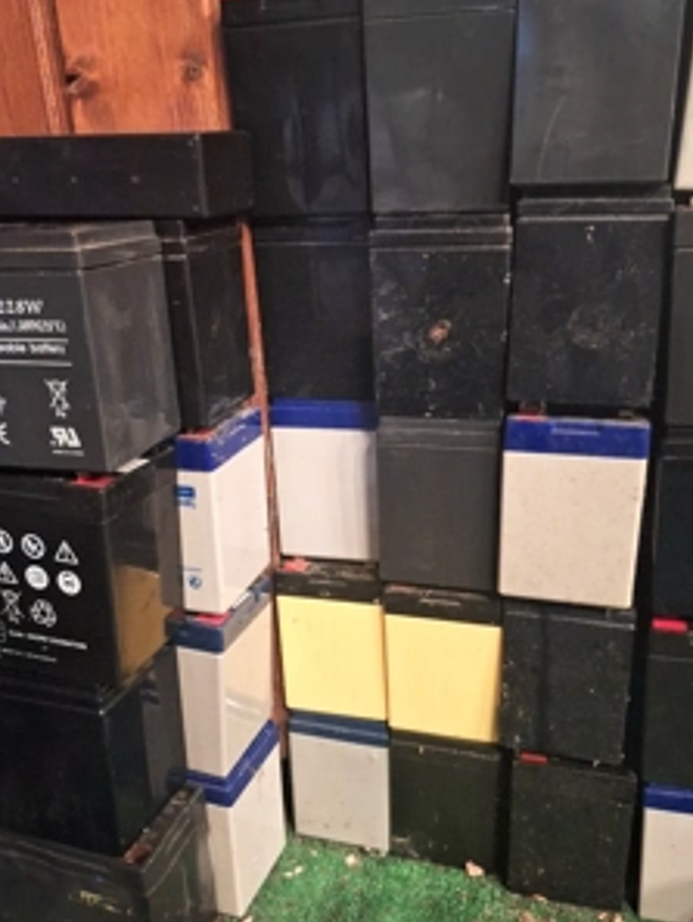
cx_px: 342
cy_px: 497
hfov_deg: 45.5
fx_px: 827
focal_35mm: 31
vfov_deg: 58.3
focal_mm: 5.54
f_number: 1.8
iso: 1000
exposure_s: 1/20
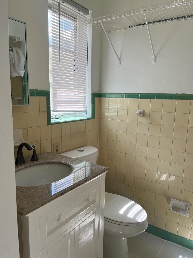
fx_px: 193
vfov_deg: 67.3
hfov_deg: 53.1
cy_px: 129
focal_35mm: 26
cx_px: 96
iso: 50
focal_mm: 5.1
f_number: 1.6
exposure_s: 1/348
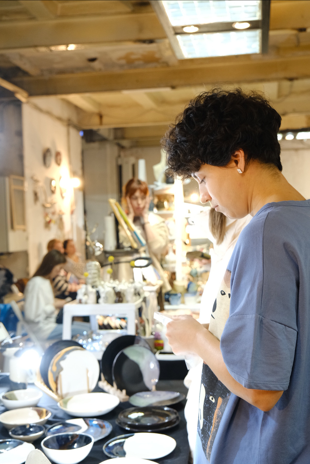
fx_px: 594
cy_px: 232
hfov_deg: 29.2
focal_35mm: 46
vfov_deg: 42.7
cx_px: 155
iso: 1600
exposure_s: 1/30
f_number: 4
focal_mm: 30.8
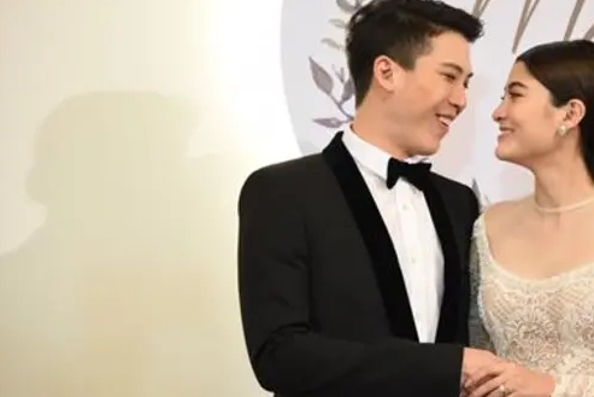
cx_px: 419
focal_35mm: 166
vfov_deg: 8.3
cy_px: 165
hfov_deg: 12.4
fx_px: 2740
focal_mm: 105
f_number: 4
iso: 2000
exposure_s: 1/160
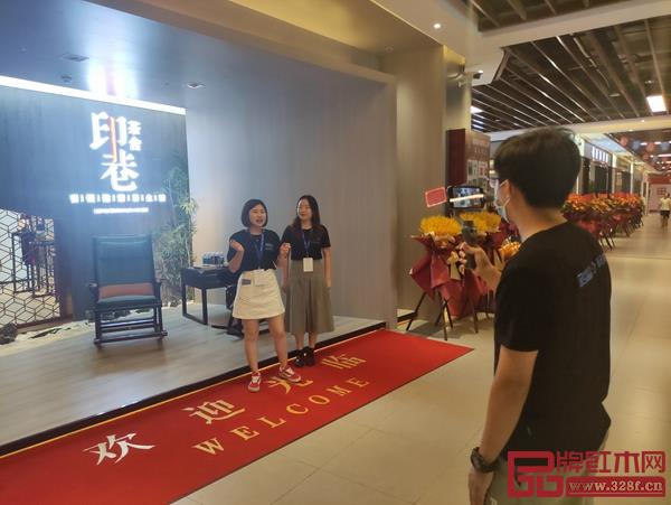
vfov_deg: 54.9
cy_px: 252
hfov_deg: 69.3
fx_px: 485
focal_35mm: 25
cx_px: 336
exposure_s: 1/100
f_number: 1.89
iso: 146
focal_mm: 5.43
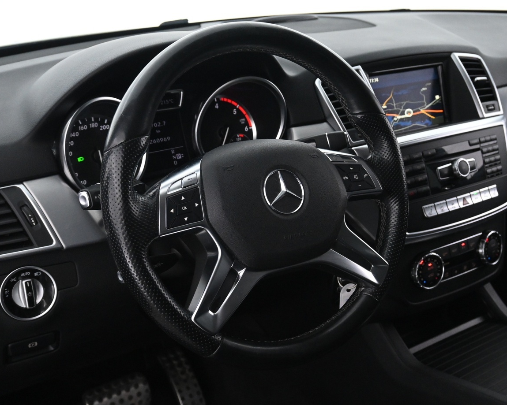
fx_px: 685
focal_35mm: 46
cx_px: 282
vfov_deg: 32.9
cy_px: 230
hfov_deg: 40.6
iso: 2500
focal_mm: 23
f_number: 4.2
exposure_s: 1/40
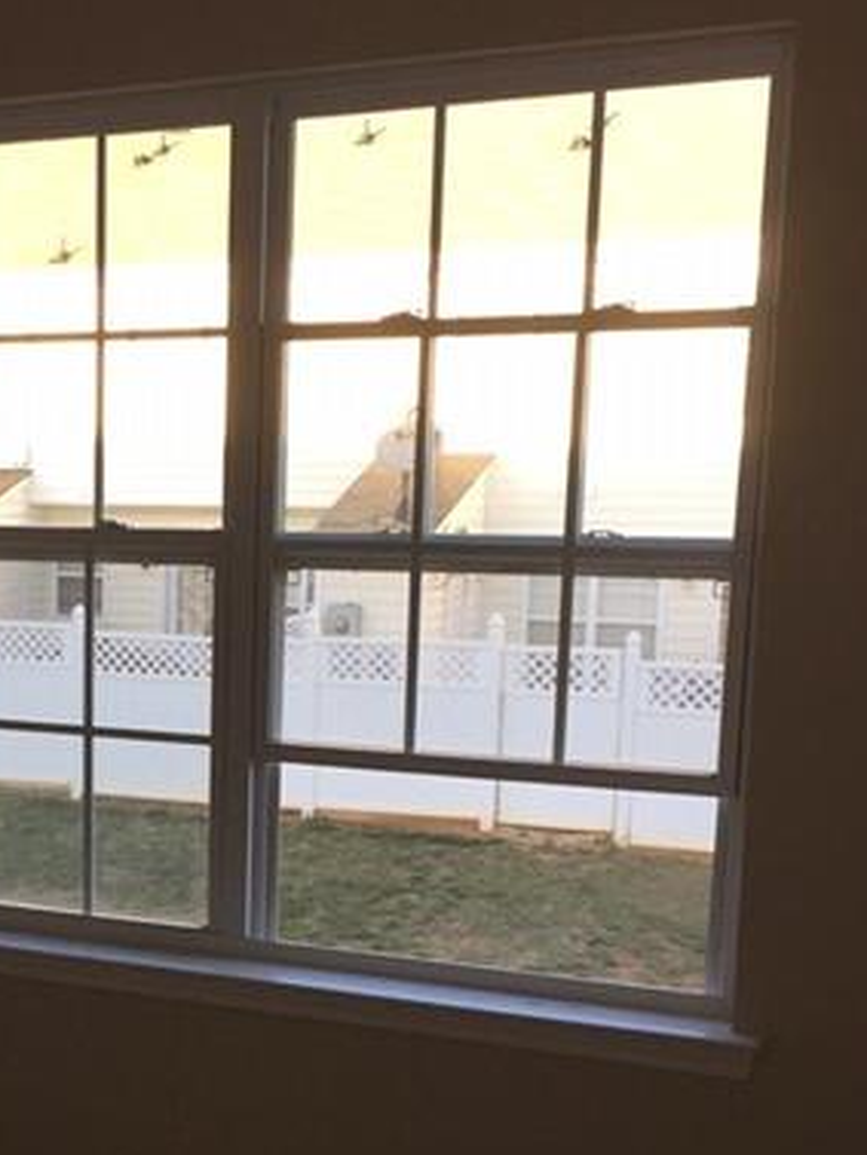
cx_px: 18
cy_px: 827
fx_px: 1969
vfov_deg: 32.2
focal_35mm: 59
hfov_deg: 23.8
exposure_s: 1/120
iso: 32
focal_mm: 4.15
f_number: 2.2
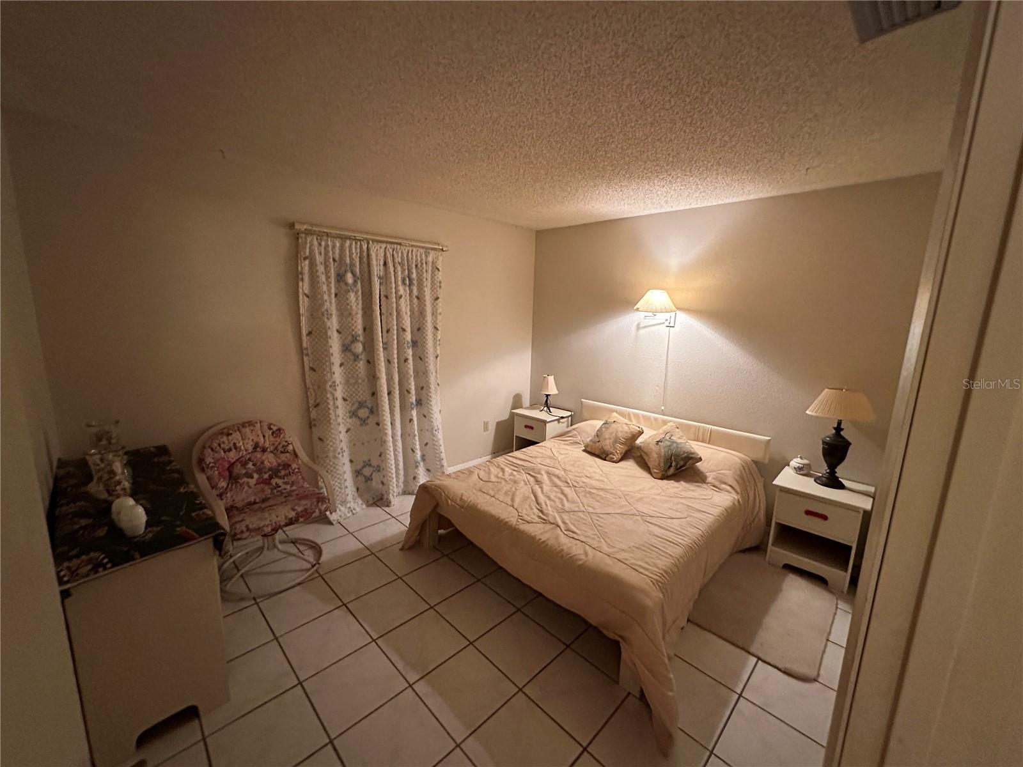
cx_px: 512
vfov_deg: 85.7
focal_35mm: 14
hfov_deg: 102.1
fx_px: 414
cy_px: 384
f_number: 2.2
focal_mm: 2.22
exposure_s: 1/60
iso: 500
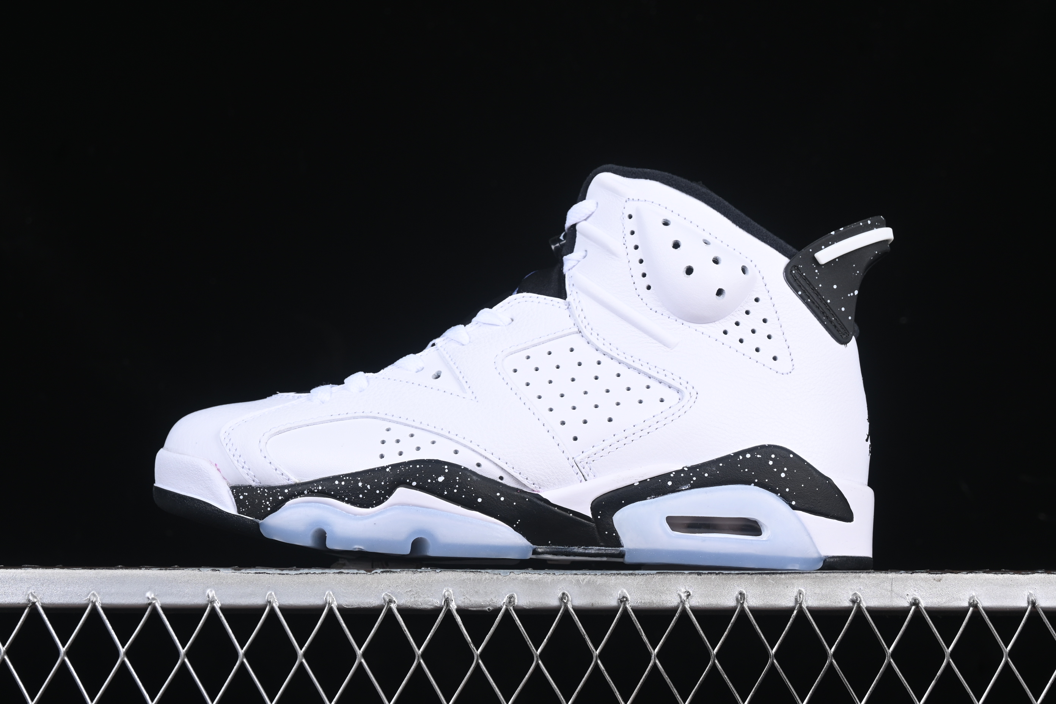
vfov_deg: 18.2
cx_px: 528
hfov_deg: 27.0
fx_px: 2200
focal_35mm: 75
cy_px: 352
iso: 160
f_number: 8
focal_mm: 50
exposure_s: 1/100
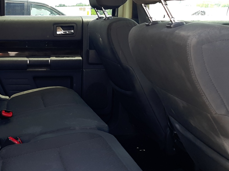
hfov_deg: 36.1
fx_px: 331
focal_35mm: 50
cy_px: 79
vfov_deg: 29.1
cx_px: 28
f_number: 1.7
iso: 40
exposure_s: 1/161
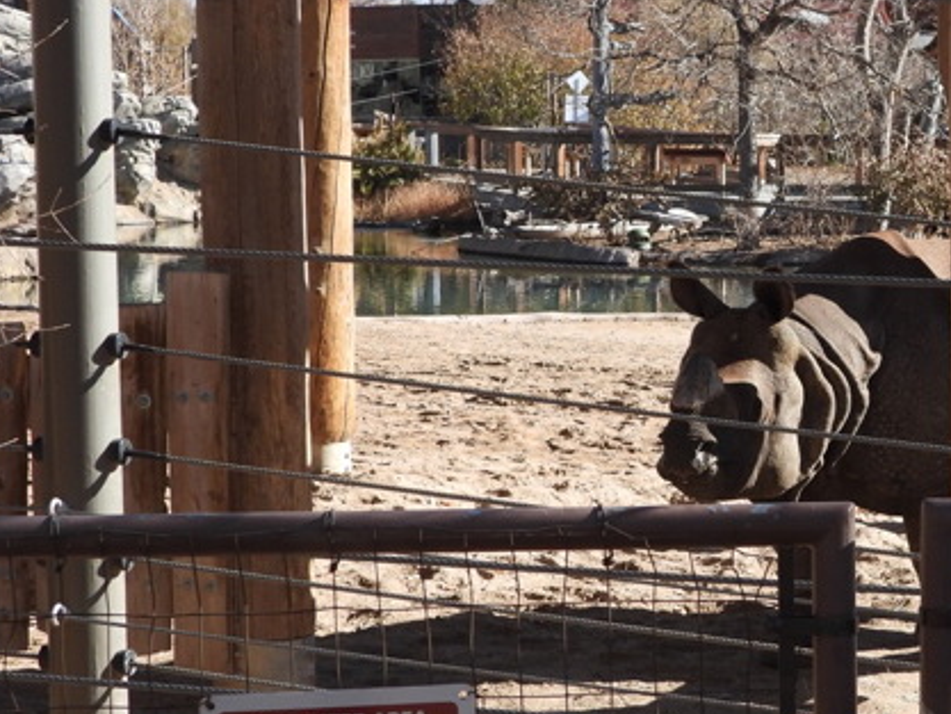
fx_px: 3160
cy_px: 370
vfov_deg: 12.9
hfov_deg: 16.8
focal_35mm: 115
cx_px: 883
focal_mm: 10.7
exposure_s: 1/500
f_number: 3.5
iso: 100
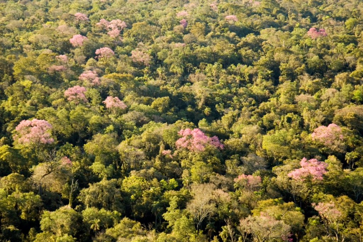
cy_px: 121
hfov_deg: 18.2
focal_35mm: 112
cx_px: 182
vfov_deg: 12.2
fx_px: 1133
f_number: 4
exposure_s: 1/250
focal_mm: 75
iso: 200
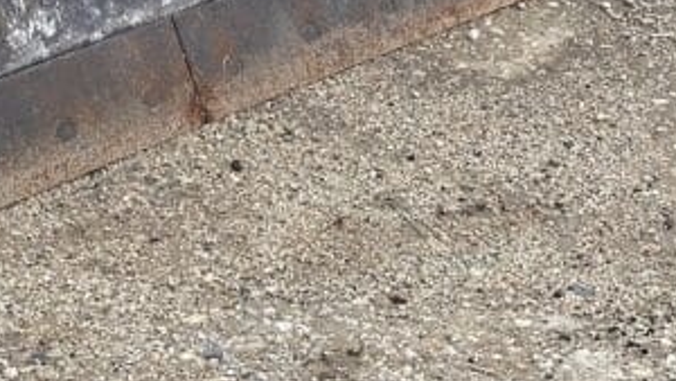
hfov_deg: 13.3
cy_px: -114
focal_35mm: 157
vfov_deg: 7.6
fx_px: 2815
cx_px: -155
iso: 64
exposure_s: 1/351
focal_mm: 6.86
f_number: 1.78
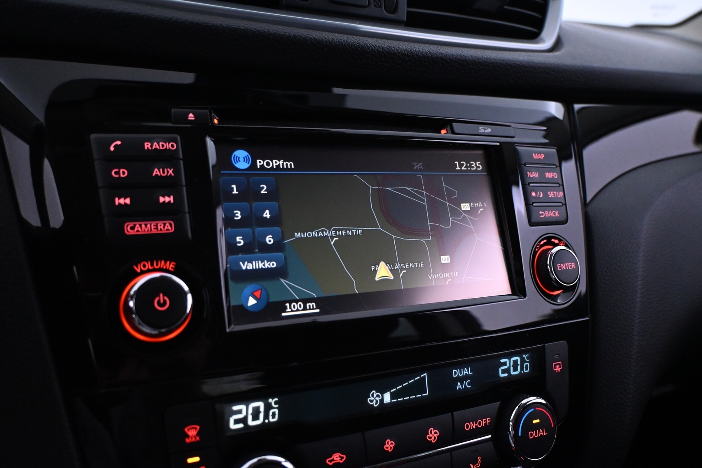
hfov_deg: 61.9
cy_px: 234
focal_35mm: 30
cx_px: 351
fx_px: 585
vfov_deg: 43.6
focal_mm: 20
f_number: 3.8
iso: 3200
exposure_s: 1/60
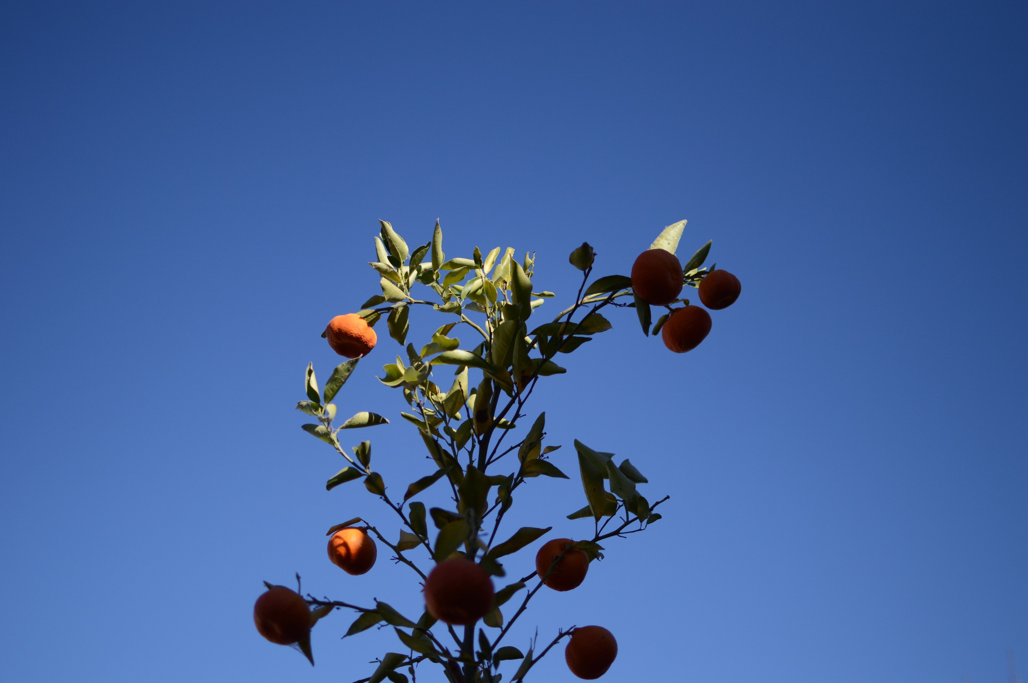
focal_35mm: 52
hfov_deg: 37.9
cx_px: 514
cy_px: 342
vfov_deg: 25.7
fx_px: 1498
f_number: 2
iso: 100
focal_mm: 35
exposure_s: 1/4000
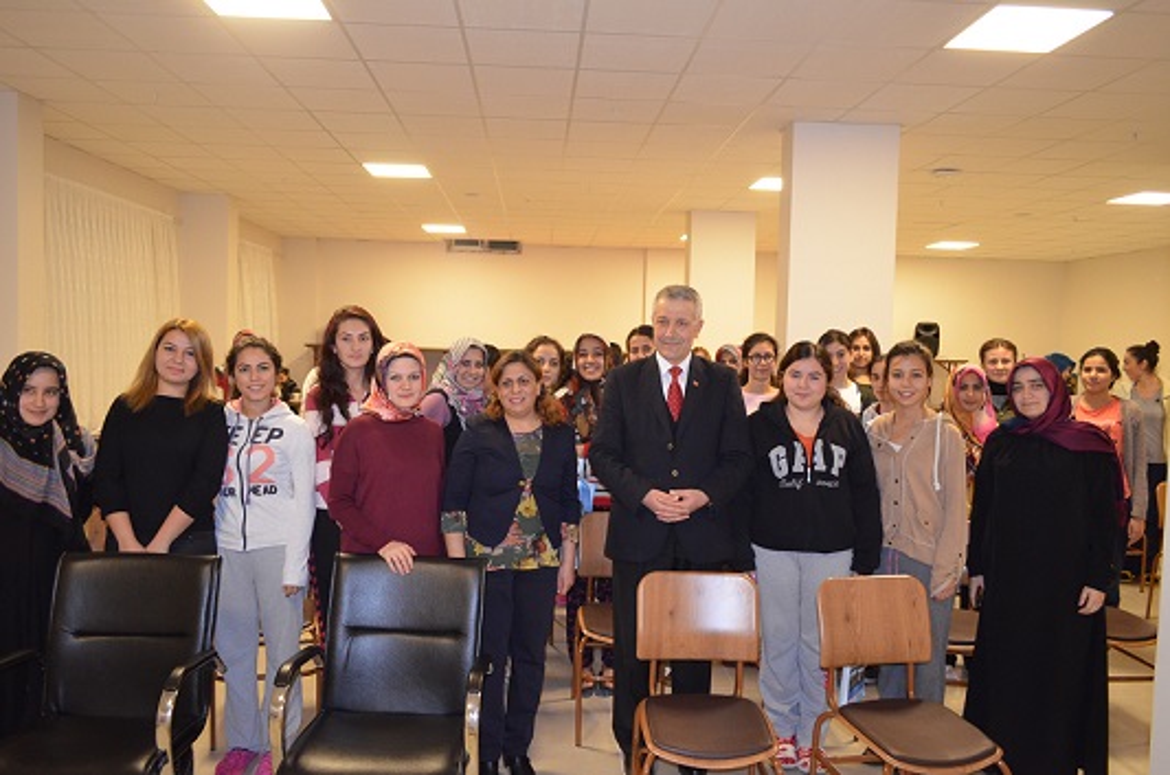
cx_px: 585
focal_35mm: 27
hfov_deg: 67.5
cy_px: 388
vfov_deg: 47.7
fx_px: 876
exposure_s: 1/60
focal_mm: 18
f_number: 3.5
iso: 2000
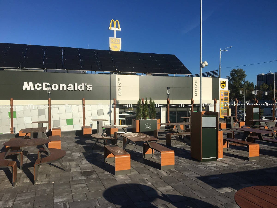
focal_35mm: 29
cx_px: 138
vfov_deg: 48.2
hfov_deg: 61.7
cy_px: 104
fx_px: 232
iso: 25
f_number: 2.2
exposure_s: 1/3497
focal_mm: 4.15
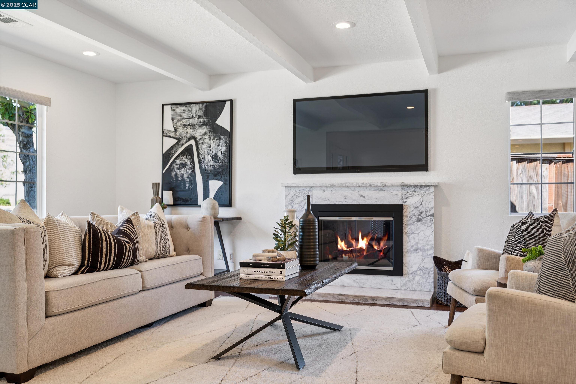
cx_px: 288
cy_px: 192
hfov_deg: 58.4
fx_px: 515
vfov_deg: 40.9
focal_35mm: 32
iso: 100
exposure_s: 1/15
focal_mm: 32.2
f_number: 4
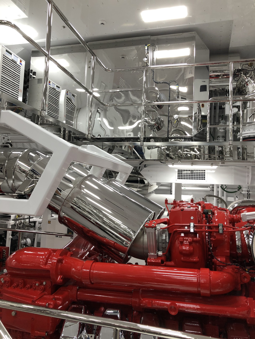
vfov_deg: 63.4
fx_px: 275
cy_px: 170
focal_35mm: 28
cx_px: 128
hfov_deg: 49.7
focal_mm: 3.99
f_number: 1.8
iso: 32
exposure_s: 1/50
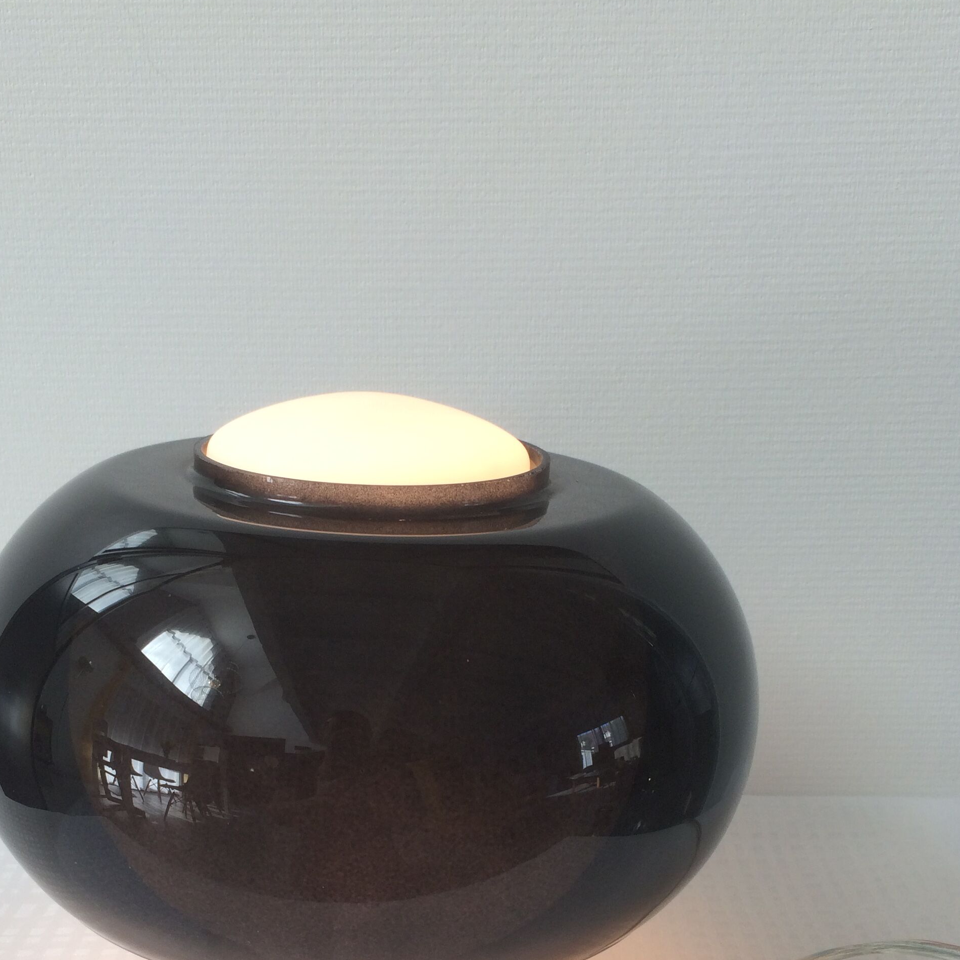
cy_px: 728
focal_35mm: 44
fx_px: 1381
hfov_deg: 38.3
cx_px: 421
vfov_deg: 37.3
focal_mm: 4.15
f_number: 2.2
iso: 40
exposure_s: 1/100
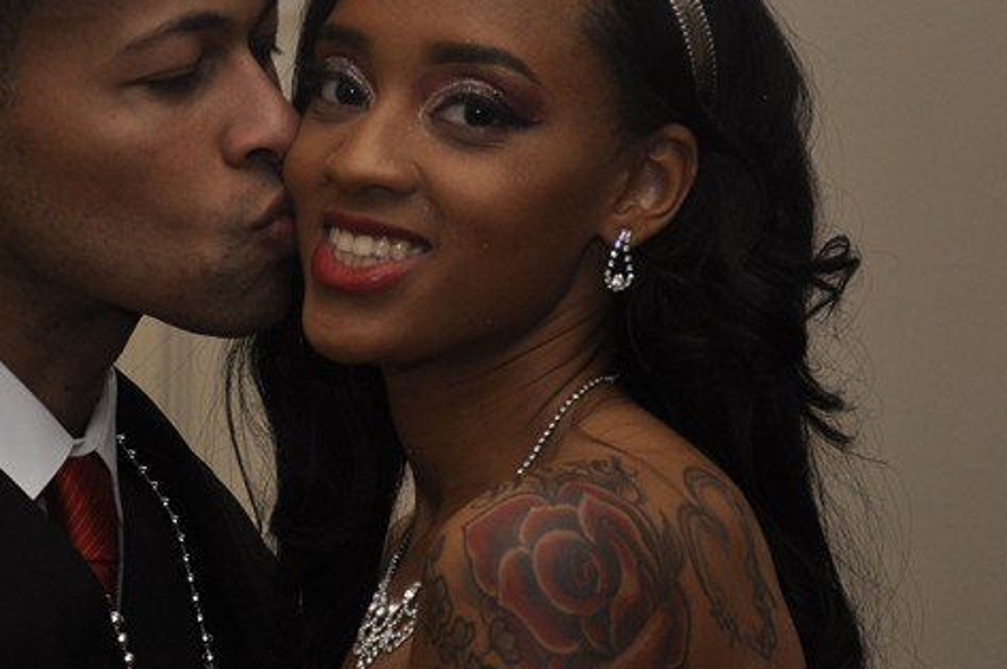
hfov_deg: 11.2
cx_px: 315
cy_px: 130
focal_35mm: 184
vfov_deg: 7.4
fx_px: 5140
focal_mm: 58
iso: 400
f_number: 5
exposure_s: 1/60
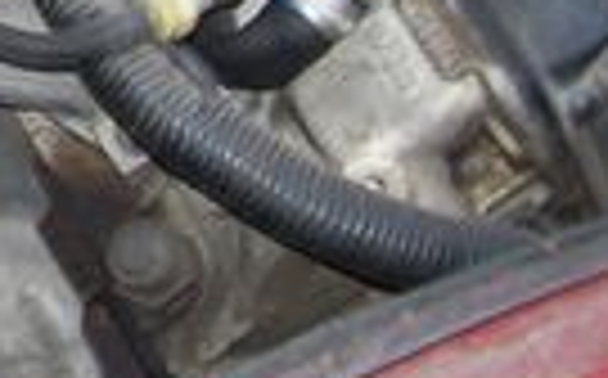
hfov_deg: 10.9
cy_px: -202
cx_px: -446
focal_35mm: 181
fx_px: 2995
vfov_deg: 7.1
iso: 80
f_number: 2.7
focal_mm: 6
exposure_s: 1/64
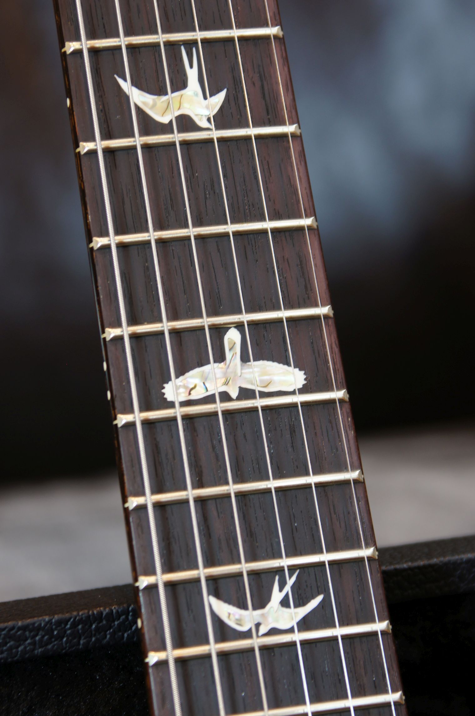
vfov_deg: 13.7
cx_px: 238
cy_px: 358
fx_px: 2976
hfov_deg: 9.1
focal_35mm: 150
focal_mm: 100
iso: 100
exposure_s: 1/3
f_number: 5.6
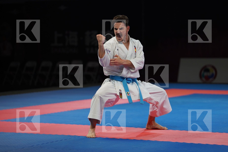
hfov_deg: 15.5
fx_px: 836
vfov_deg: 10.4
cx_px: 114
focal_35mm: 132
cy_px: 76
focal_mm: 132
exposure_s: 1/500
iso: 640
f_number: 2.8
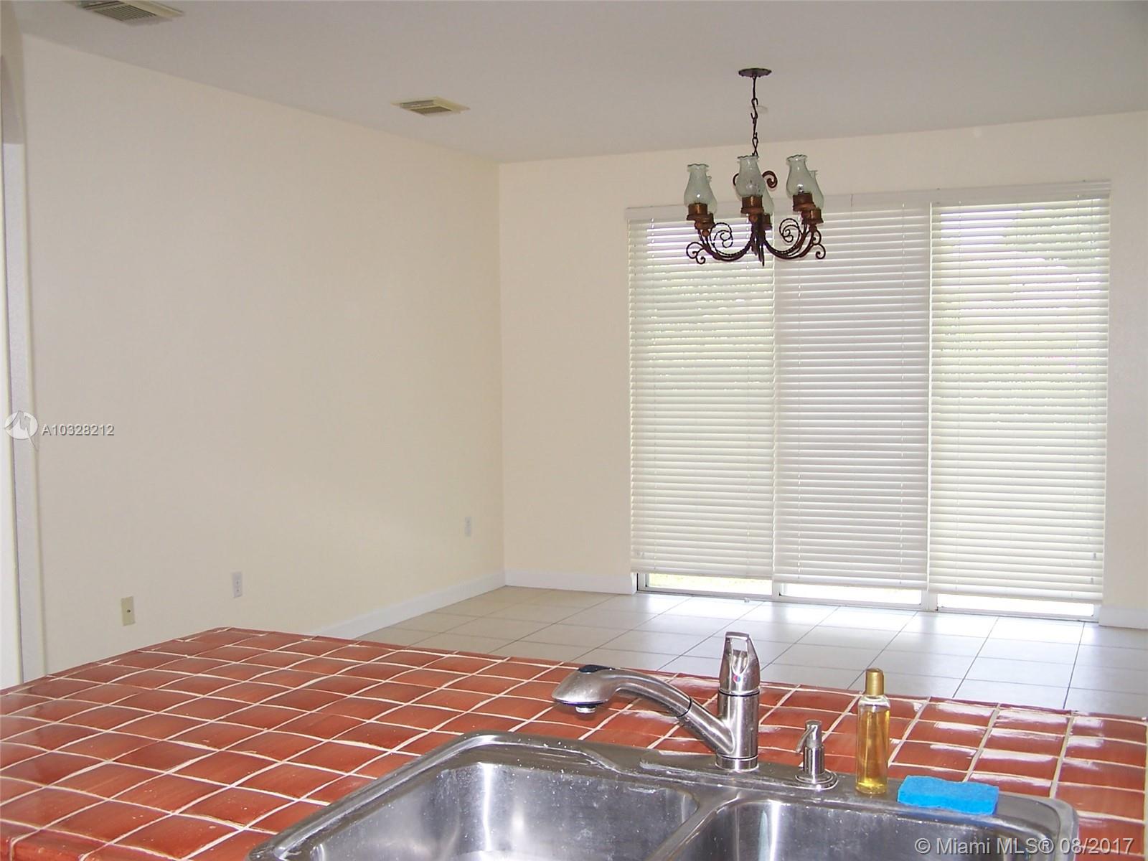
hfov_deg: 49.0
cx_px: 574
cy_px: 430
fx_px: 1260
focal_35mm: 38
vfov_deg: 37.7
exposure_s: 1/60
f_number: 2.8
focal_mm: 6.3
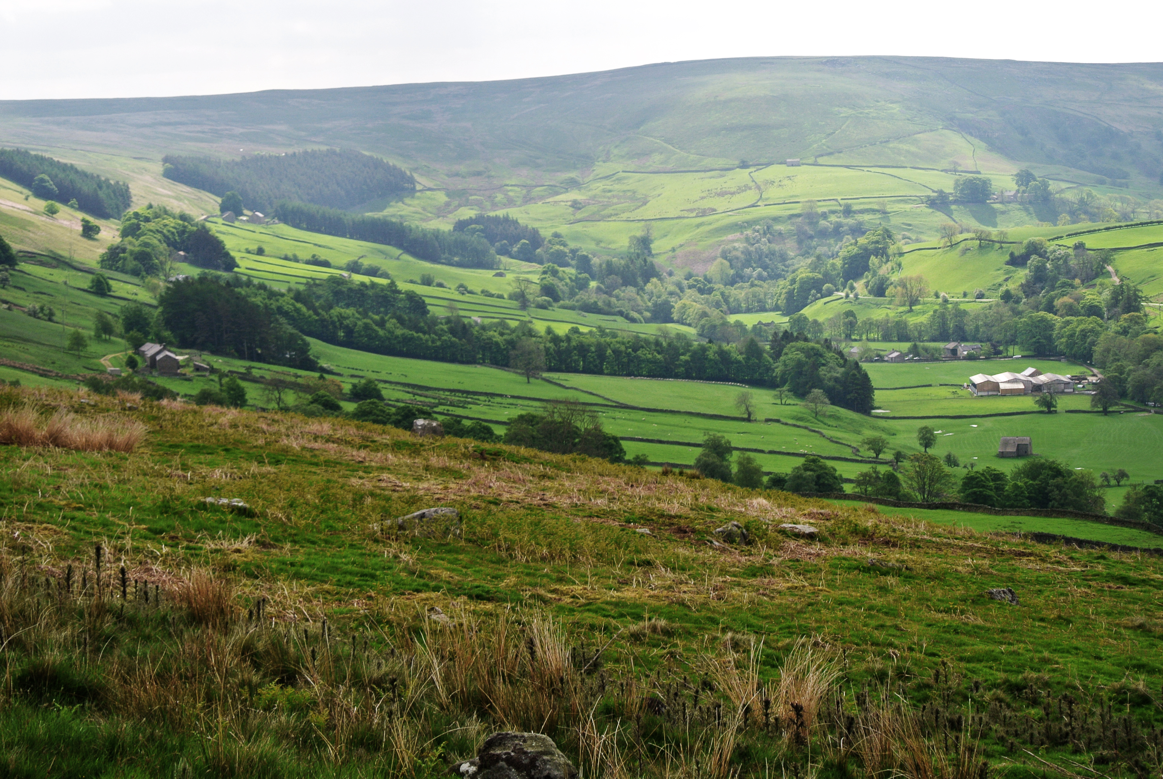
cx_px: 582
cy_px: 390
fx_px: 2620
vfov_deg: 16.9
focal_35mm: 81
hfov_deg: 25.0
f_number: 5.6
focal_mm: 30
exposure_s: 1/250
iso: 100
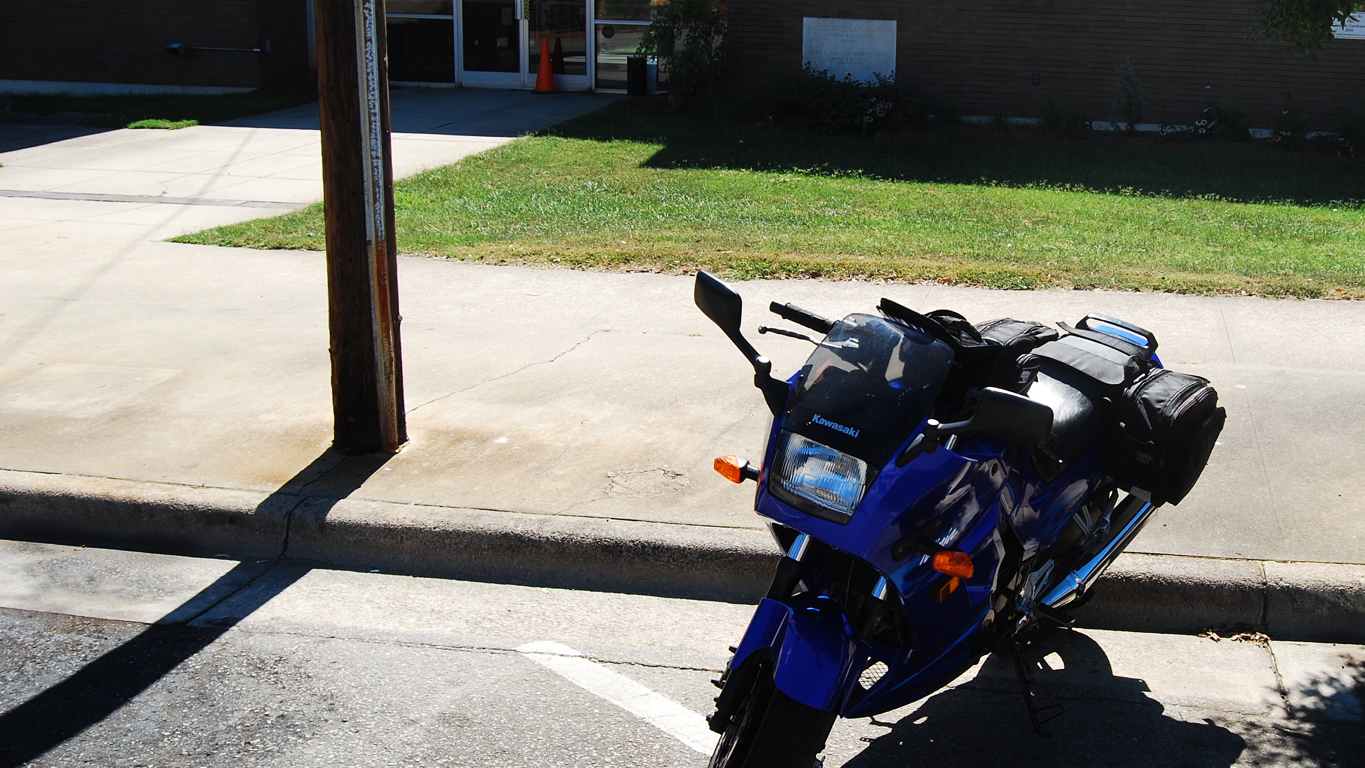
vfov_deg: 30.3
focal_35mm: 39
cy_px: 292
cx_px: 931
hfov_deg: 50.5
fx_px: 1411
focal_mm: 18
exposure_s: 1/200
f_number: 7.1
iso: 100
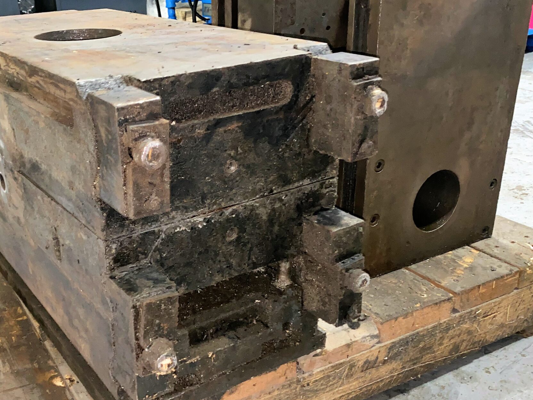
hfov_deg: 46.2
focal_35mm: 40
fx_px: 616
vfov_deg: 35.9
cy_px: 230
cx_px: 184
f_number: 1.8
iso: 160
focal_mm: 4.25
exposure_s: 1/12
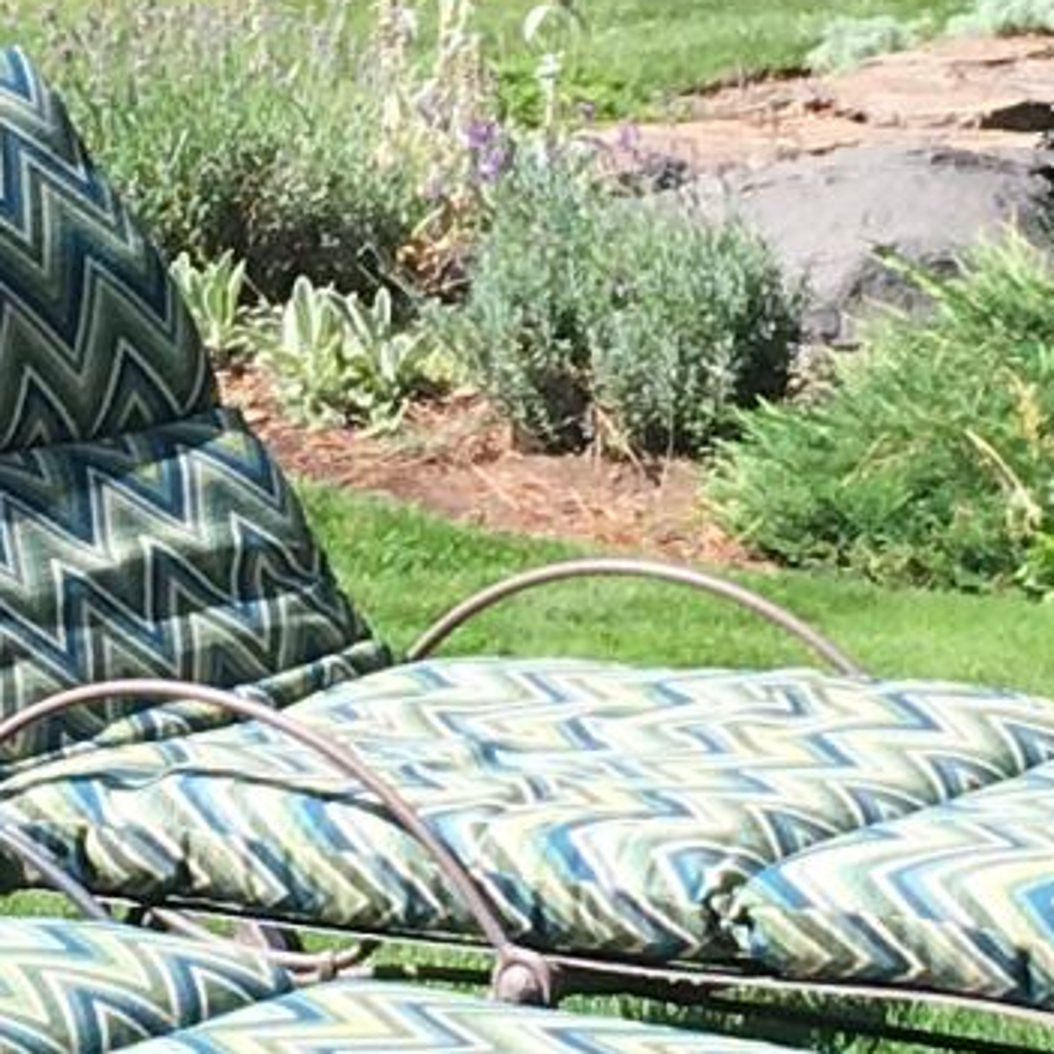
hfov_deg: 8.0
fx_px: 7544
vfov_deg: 8.0
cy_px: 261
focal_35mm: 219
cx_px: 486
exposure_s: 1/663
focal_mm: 4.15
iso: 25
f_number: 2.2
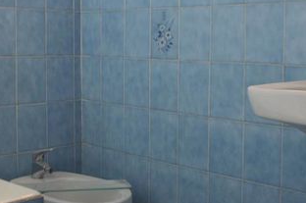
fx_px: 518
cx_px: 138
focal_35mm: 61
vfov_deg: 22.0
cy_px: 47
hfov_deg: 32.9
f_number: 3.5
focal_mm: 18
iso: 560
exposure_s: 1/15
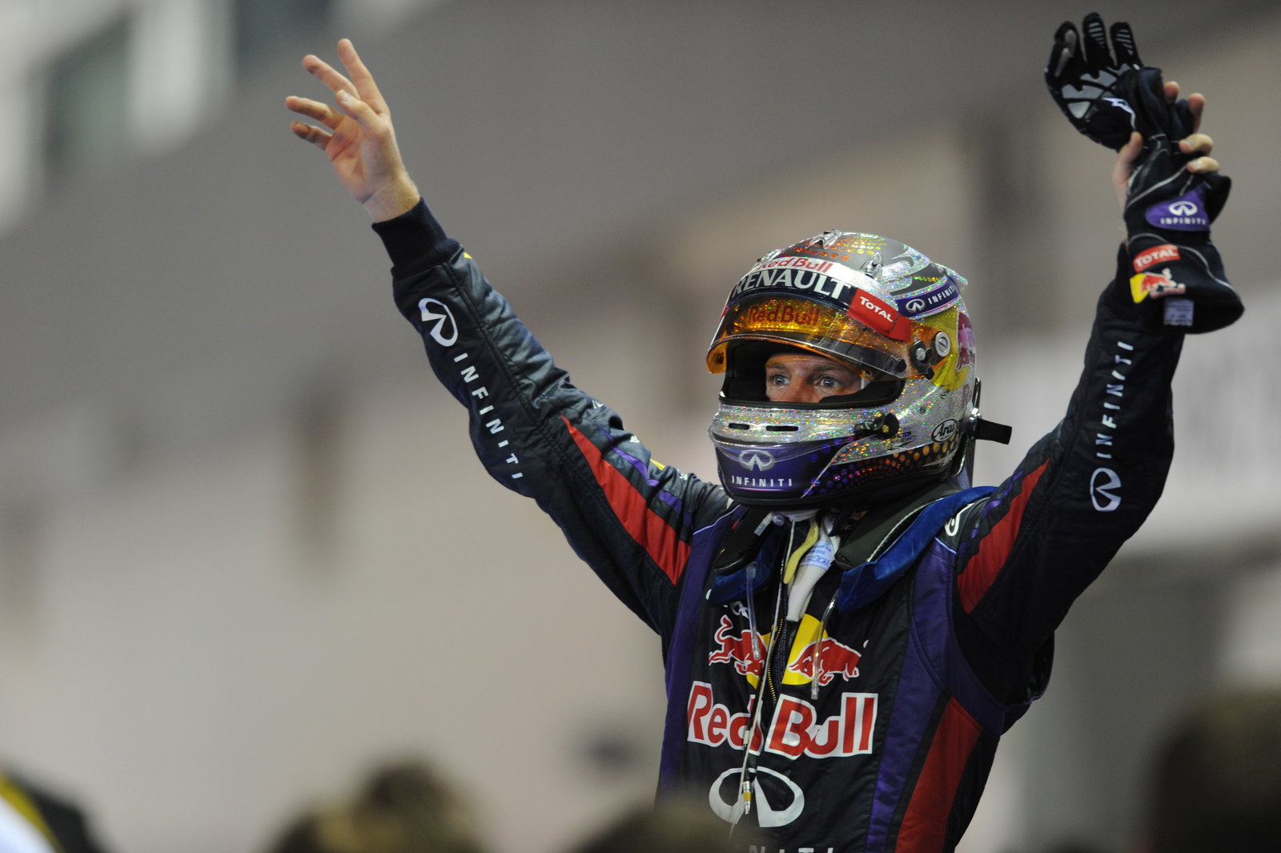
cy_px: 426
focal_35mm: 400
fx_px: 14225
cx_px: 640
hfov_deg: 5.2
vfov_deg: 3.4
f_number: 4
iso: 1250
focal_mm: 400
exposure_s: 1/250
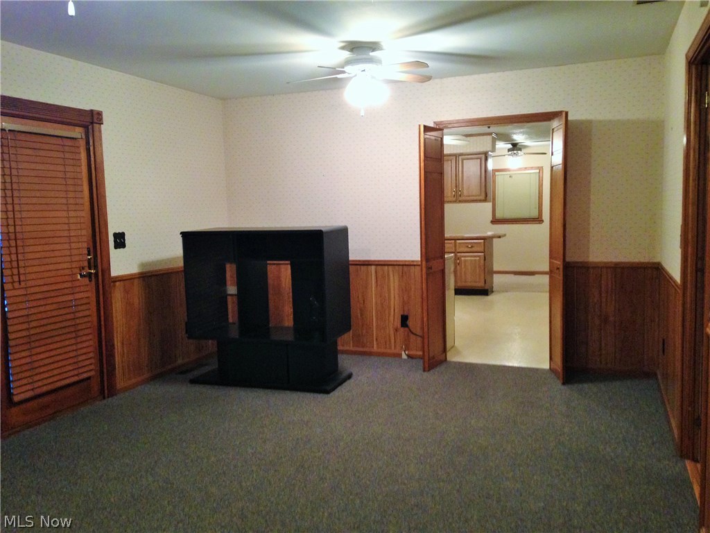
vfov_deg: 42.9
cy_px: 266
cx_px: 355
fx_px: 677
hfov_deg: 55.4
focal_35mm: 33
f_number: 2.4
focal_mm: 4.12
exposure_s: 1/20
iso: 250
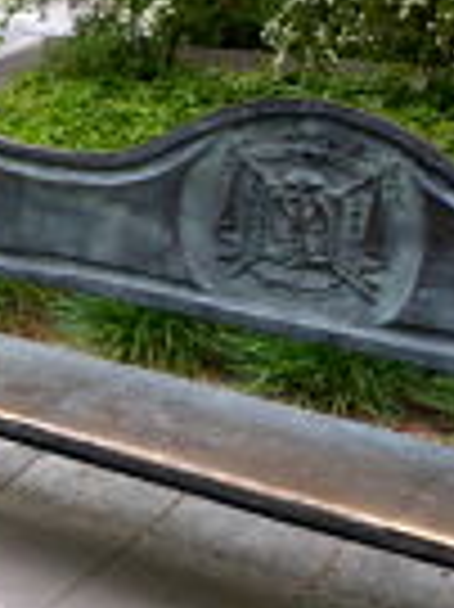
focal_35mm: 74
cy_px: 216
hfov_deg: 18.1
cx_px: -184
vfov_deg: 26.2
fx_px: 1296
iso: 400
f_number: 3.3
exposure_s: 1/40
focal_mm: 4.3
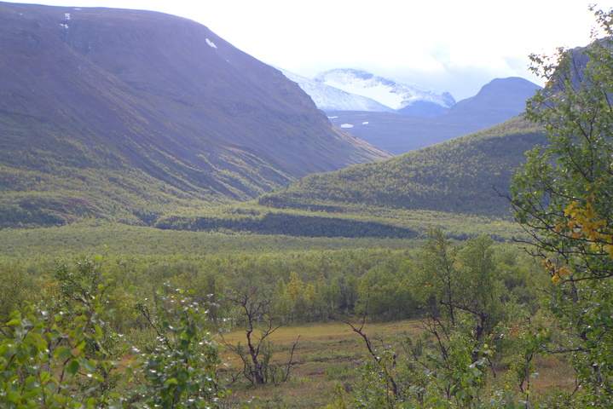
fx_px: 1533
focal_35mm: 90
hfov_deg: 22.6
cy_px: 204
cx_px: 306
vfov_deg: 15.2
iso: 80
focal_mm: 17.7
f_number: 2.8
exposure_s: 1/640
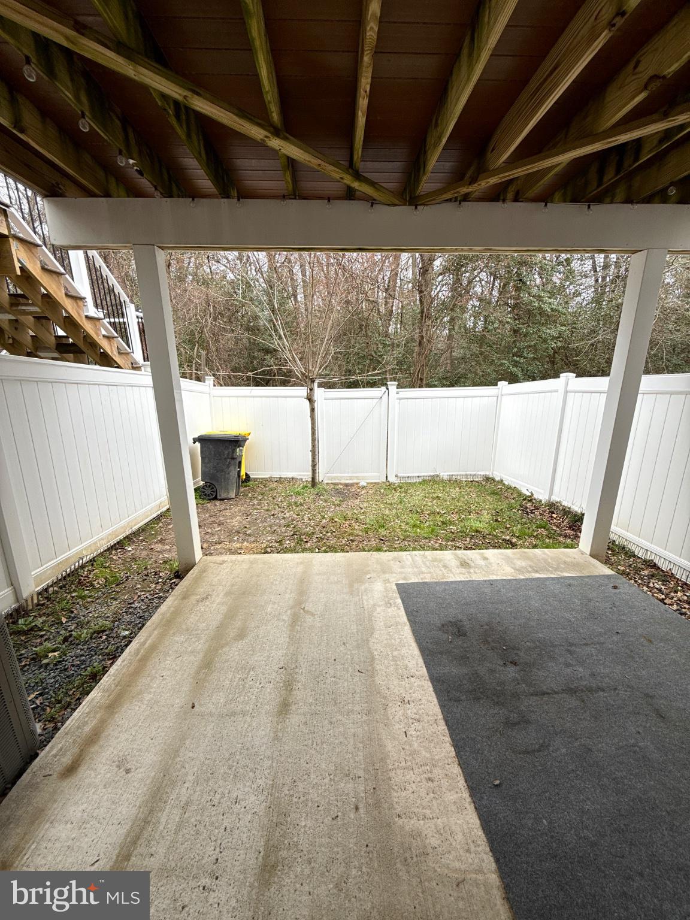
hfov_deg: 85.7
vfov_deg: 102.1
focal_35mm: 14
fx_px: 372
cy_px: 460
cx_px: 345
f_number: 2.2
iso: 50
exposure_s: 1/308
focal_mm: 2.22
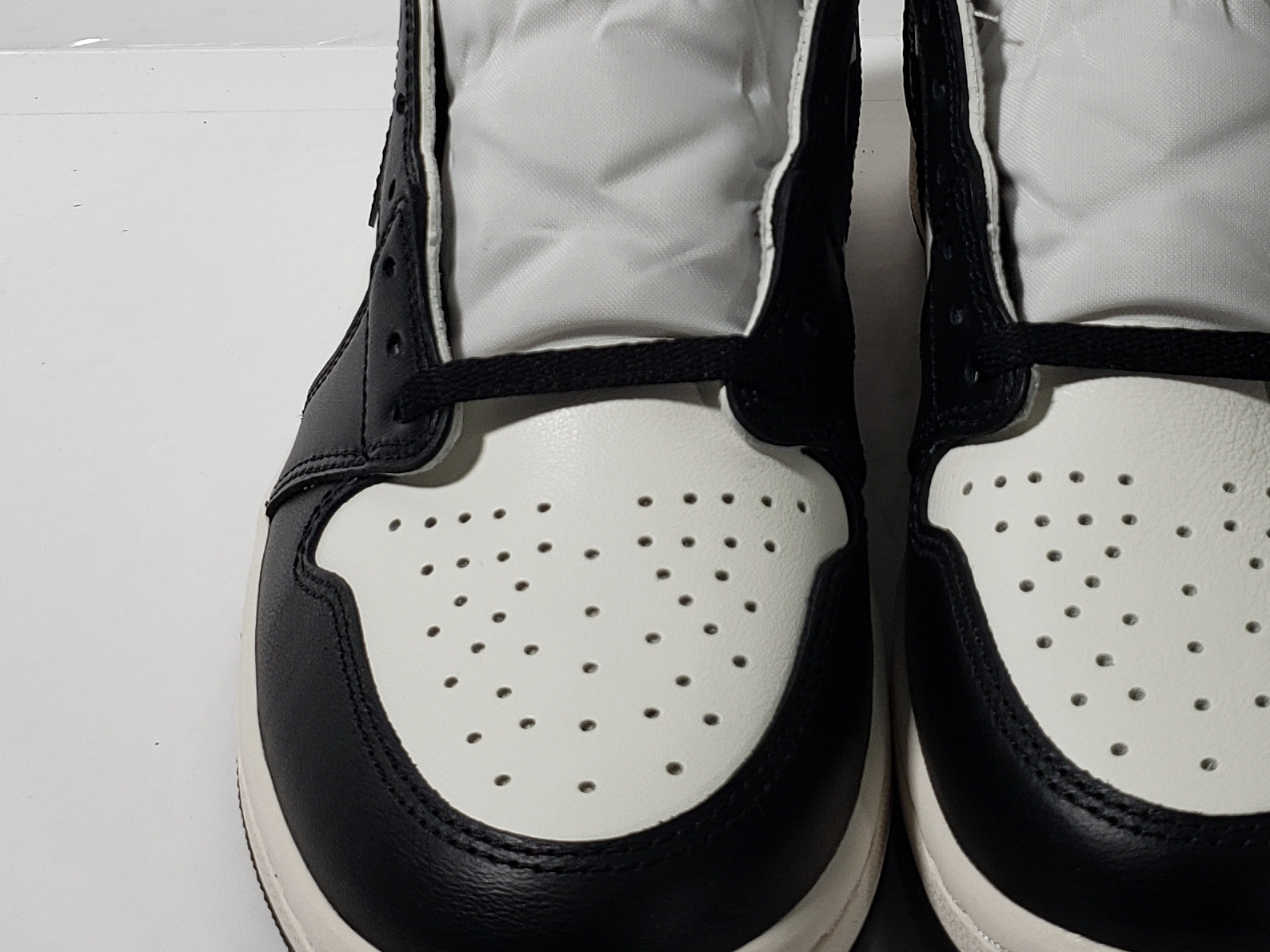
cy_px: 191
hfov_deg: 29.3
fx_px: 2421
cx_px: 769
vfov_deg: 22.0
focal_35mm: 66
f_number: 1.5
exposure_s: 1/517
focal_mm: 4.3
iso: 50
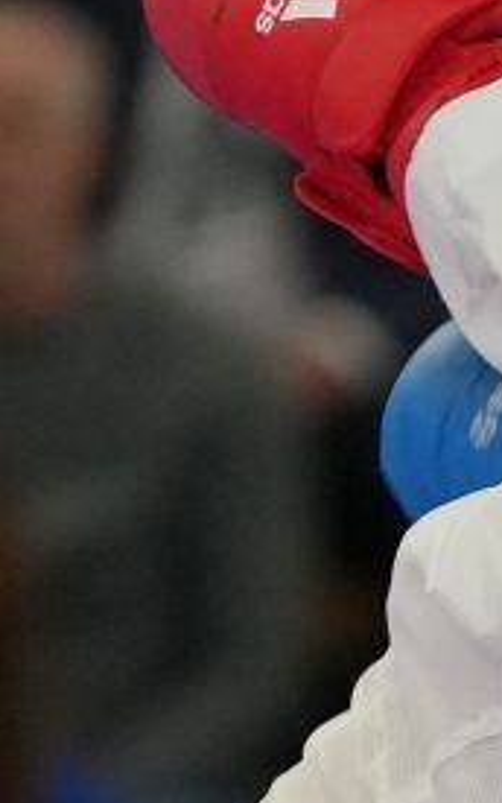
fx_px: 36756
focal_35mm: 1680
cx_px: 1083
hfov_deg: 0.8
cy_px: 1294
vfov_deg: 1.3
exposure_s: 1/1000
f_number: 2.8
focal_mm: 168
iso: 2000
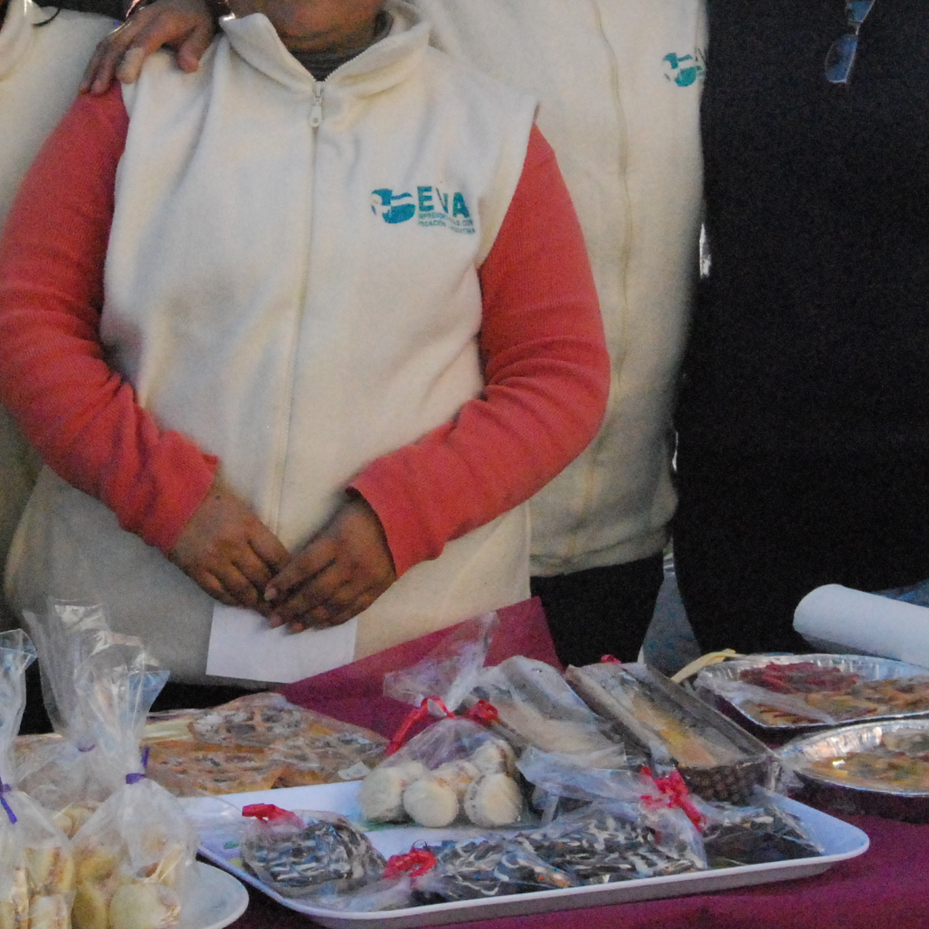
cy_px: 254
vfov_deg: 15.1
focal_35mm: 115
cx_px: 319
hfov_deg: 15.1
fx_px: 3492
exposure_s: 1/800
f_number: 11
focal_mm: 32
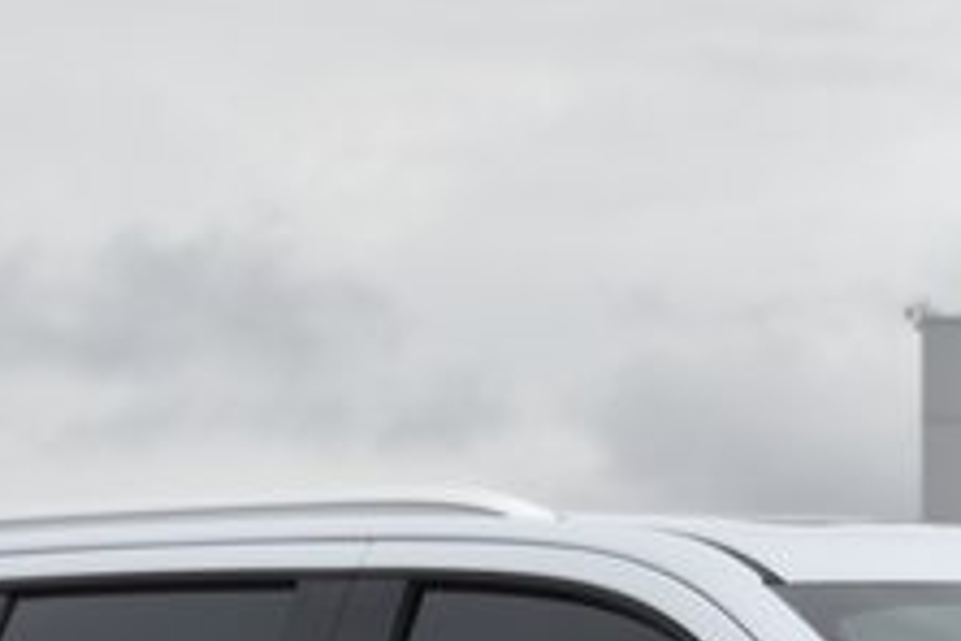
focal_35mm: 166
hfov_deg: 12.2
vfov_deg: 7.8
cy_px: 1369
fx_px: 4431
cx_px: 1067
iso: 100
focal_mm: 24
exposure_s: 1/160
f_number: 4.5
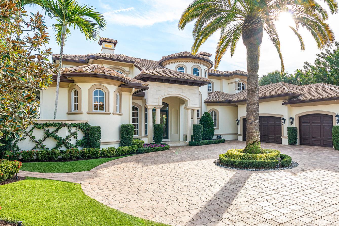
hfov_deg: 74.9
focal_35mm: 23
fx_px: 217
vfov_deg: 55.1
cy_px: 113
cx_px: 211
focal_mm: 15
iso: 160
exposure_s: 1/320
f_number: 8
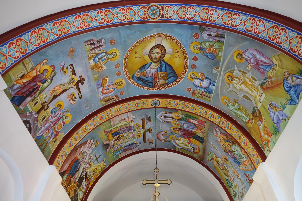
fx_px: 201
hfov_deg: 73.7
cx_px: 151
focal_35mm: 24
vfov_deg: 53.1
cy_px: 100
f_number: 1.8
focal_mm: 8.8
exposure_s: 1/30
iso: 200
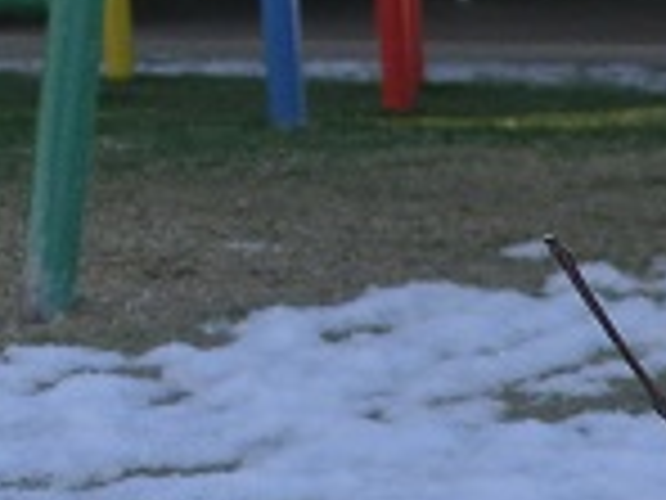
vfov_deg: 7.6
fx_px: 3732
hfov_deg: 9.6
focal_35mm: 194
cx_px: 1285
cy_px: 635
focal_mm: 7.87
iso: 100
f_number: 4.2
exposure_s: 1/320
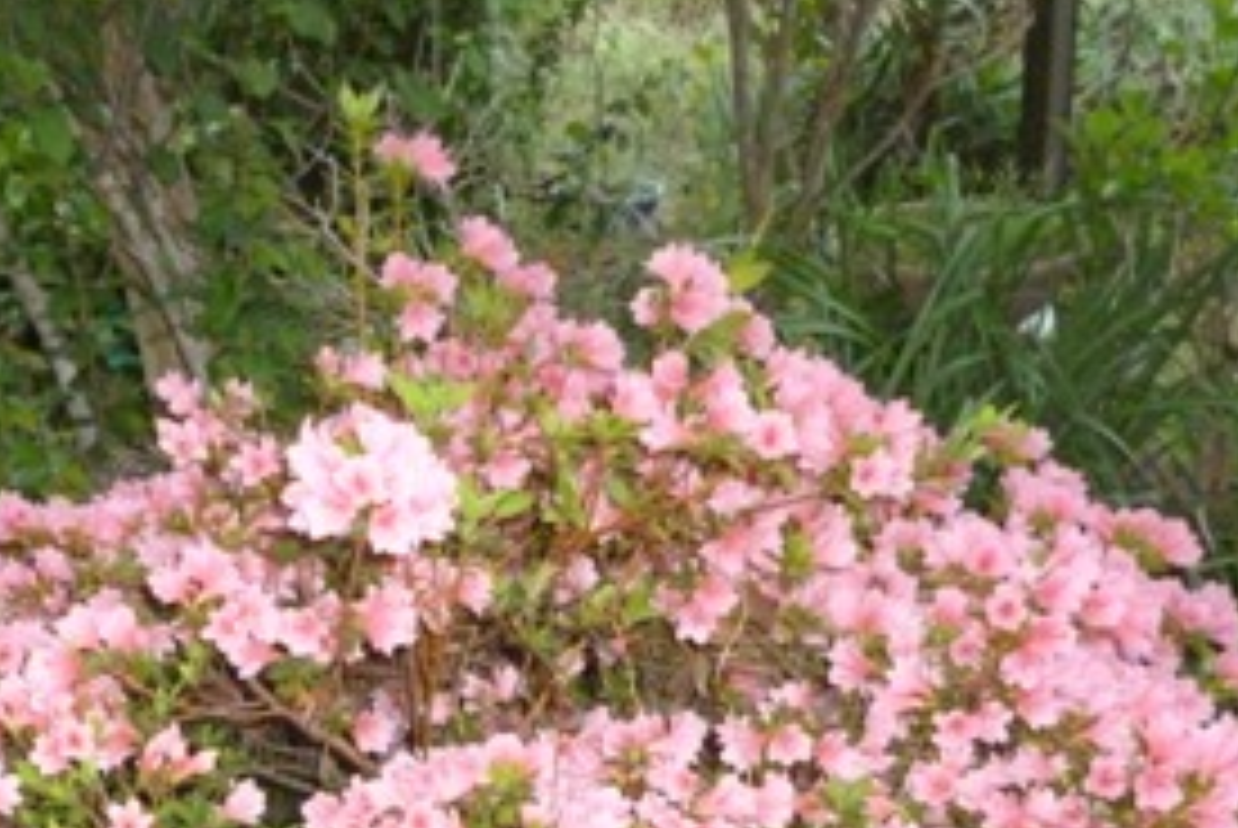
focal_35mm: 55
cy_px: 846
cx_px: 414
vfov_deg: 23.5
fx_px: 1893
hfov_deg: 35.9
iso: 640
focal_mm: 5
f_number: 3.1
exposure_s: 1/60
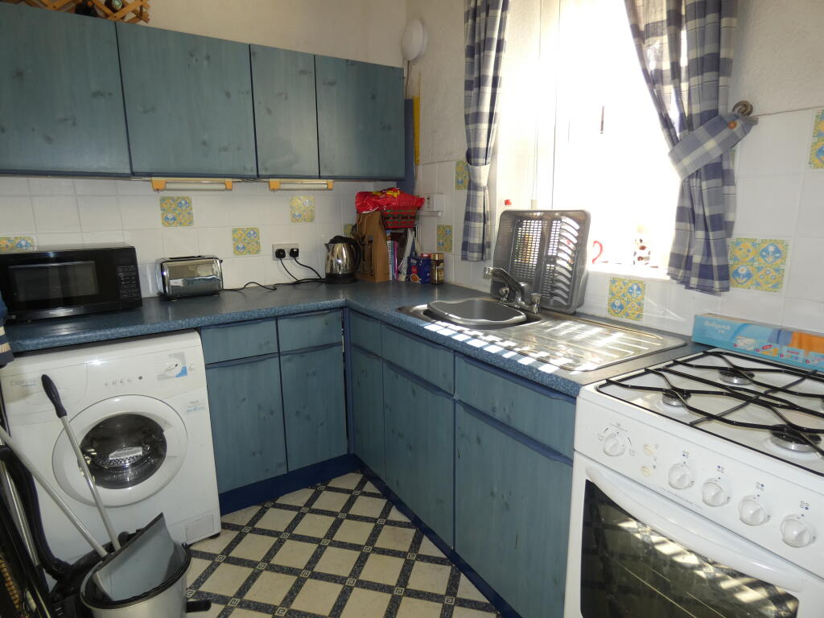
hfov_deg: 81.7
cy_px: 309
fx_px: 476
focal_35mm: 20
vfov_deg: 66.0
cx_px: 412
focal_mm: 3.6
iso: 80
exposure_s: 1/60
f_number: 2.8
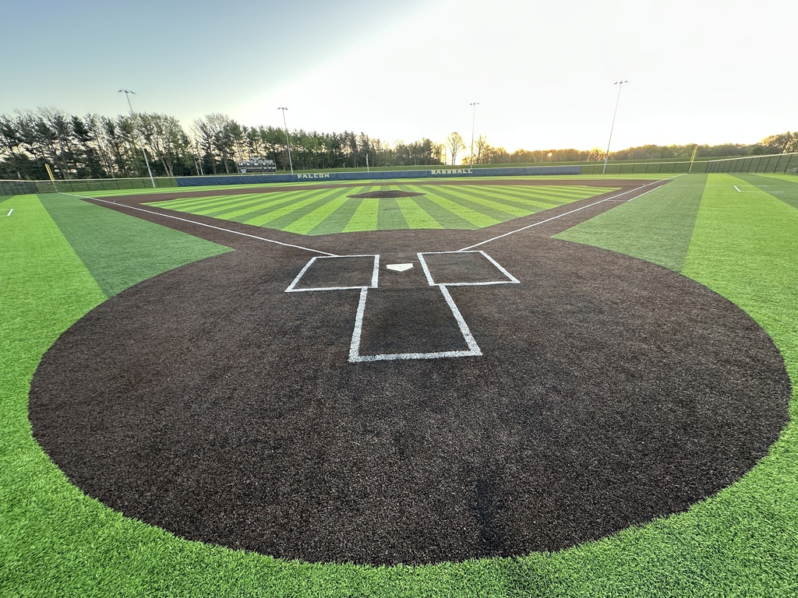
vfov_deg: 85.7
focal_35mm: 14
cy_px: 299
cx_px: 399
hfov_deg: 102.1
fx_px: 323
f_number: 2.2
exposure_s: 1/99
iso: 80
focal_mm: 2.22
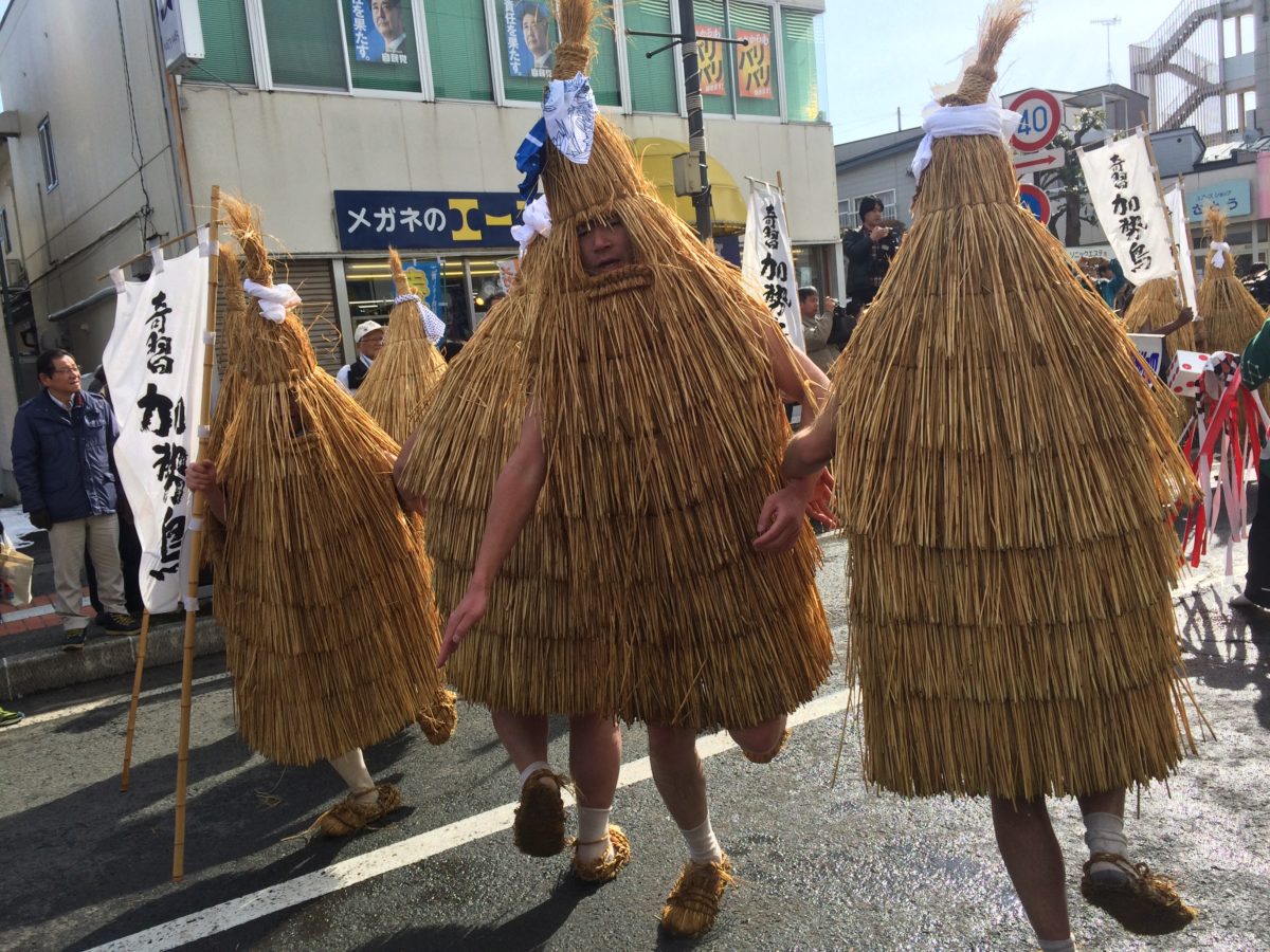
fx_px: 1064
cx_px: 635
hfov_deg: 61.7
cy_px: 476
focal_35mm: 29
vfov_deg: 48.2
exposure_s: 1/1642
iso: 32
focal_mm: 4.15
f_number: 2.2
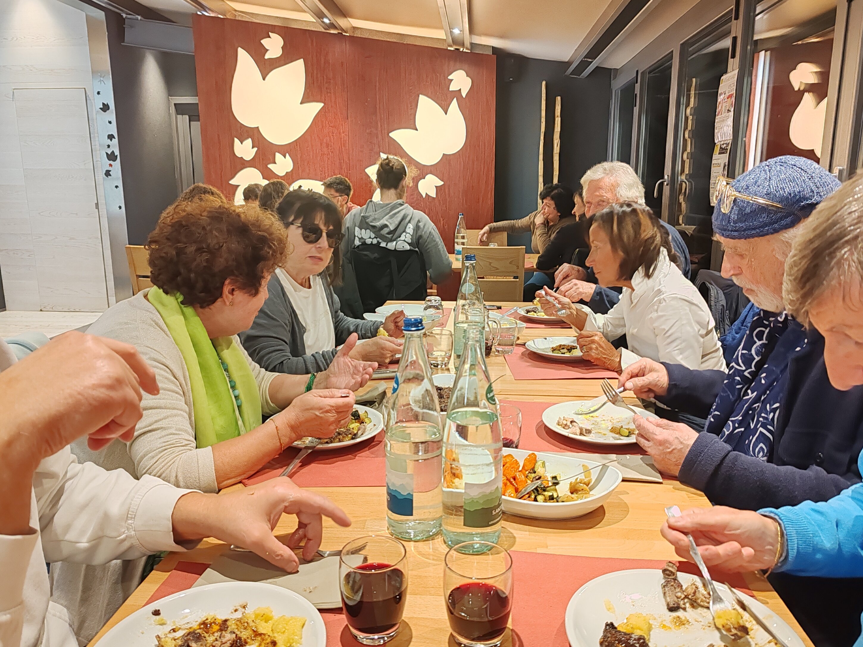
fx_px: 673
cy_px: 324
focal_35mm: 27
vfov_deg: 51.4
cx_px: 432
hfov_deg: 65.3
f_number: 1.9
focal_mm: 6.12
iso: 1600
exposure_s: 1/50
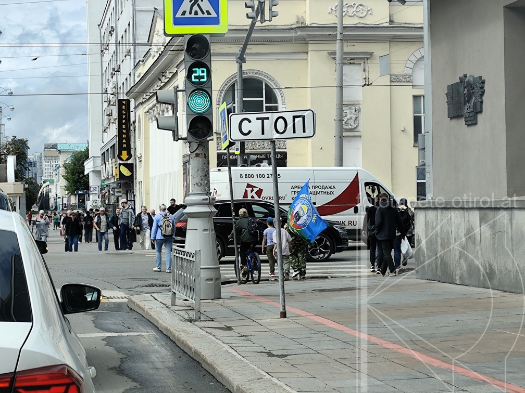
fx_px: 1410
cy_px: 196
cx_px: 262
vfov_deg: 15.9
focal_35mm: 93
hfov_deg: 21.1
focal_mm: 6.19
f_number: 1.65
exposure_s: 1/577
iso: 50
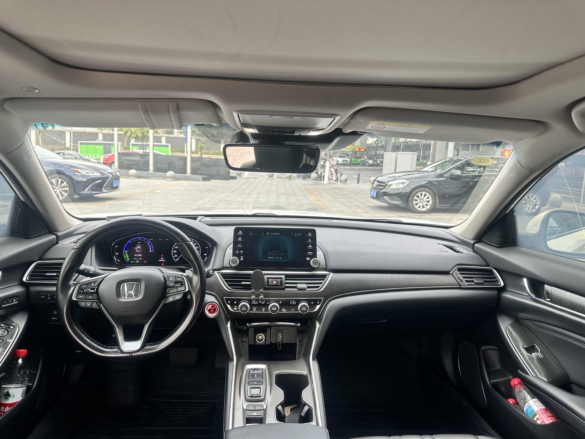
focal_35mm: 24
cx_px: 292
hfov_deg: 71.6
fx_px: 406
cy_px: 220
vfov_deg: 56.8
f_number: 1.78
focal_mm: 6.86
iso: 64
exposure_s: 1/121
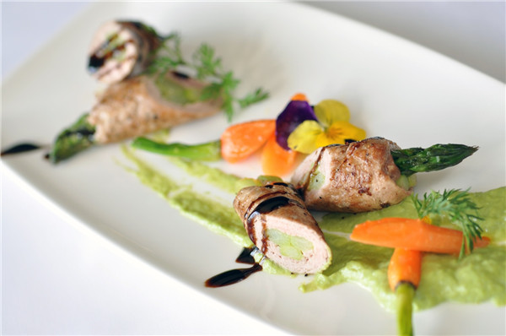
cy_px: 168
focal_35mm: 158
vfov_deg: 8.7
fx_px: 2210
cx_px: 253
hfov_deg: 13.1
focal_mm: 105
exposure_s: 1/60
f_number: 4.5
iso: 200
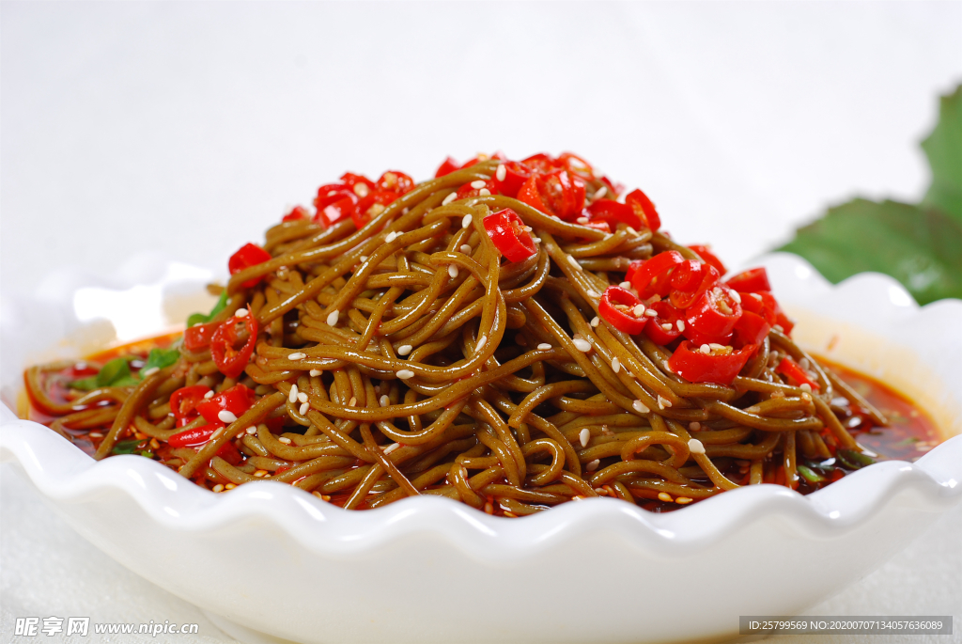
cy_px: 322
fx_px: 2006
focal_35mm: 75
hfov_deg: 27.0
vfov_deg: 18.2
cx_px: 481
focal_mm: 50
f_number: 7.1
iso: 100
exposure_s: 1/160
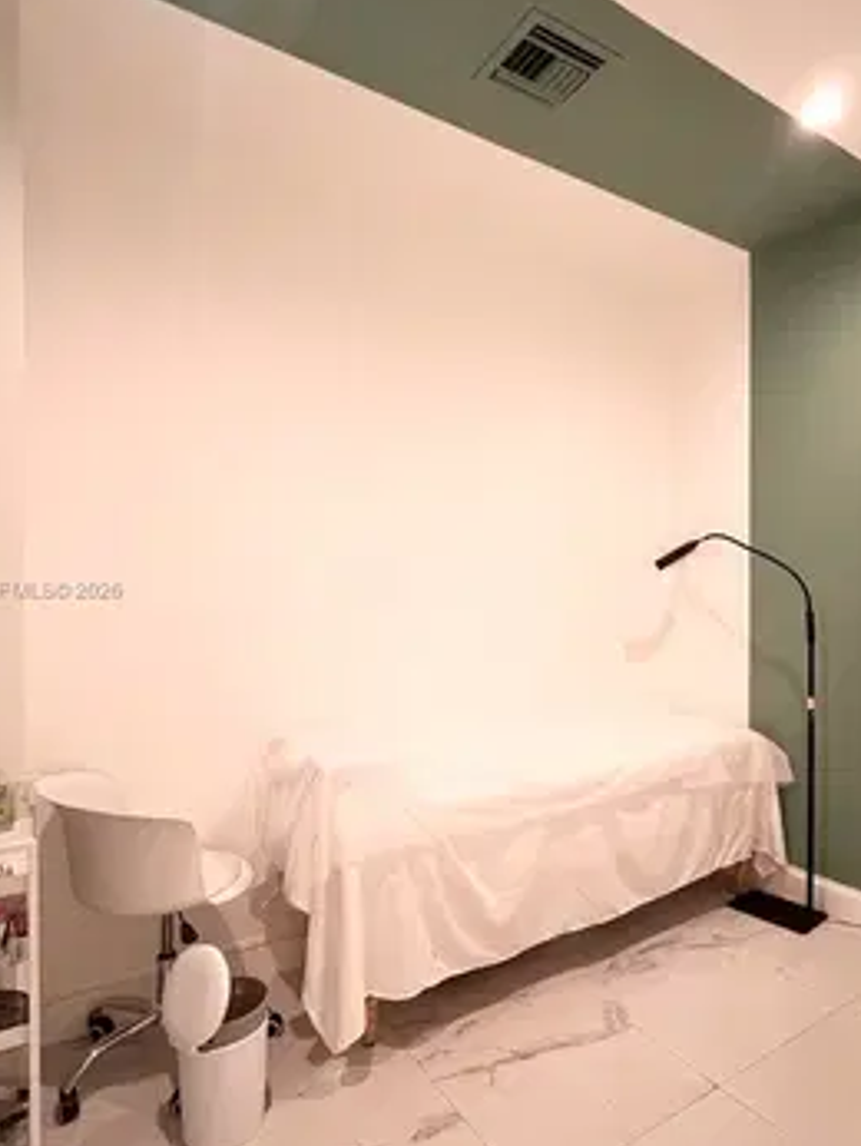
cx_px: 510
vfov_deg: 81.7
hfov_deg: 65.5
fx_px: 662
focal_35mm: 20
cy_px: 591
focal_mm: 1.57
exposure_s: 1/60
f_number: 1.8
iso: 160
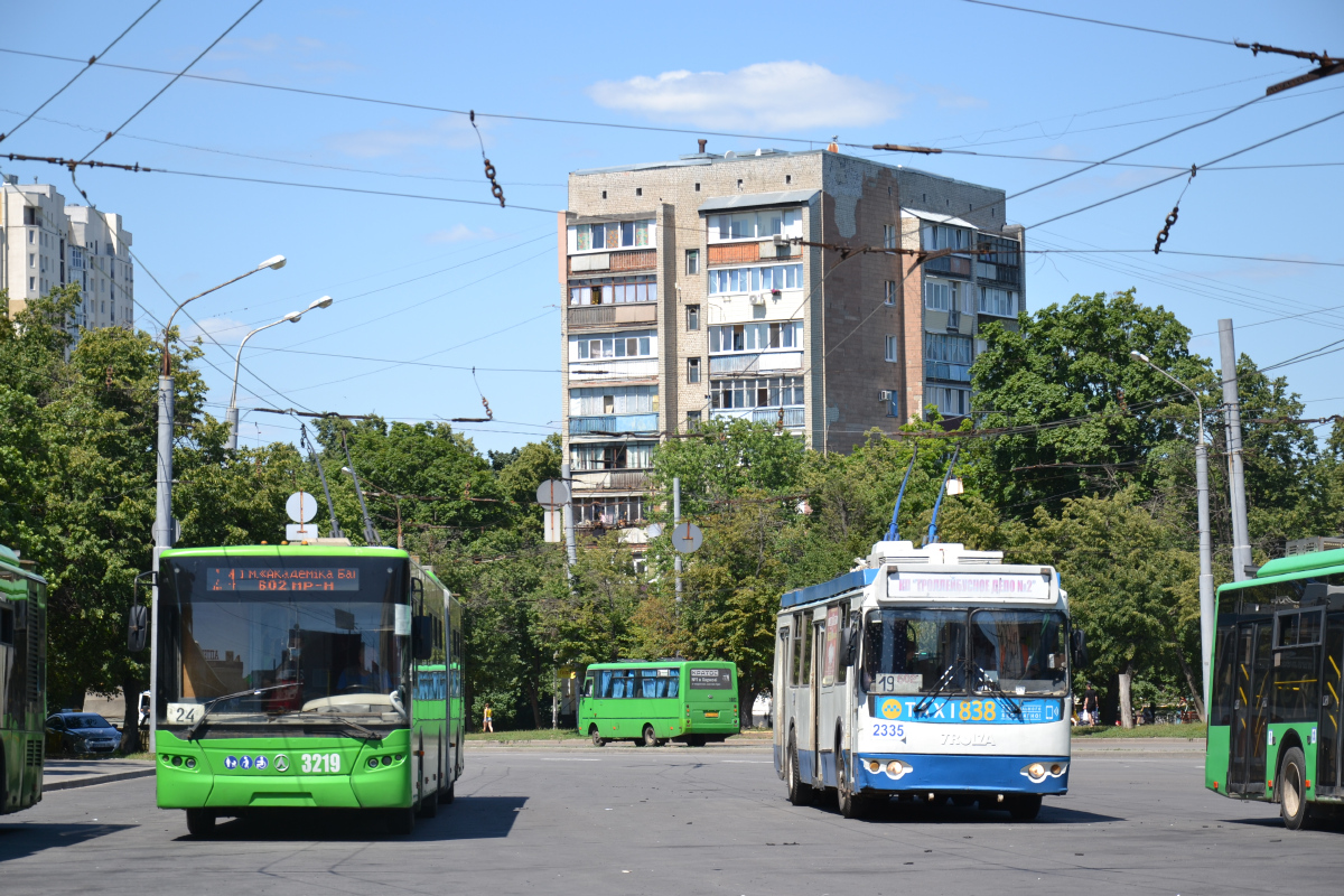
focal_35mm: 99
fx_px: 3696
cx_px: 672
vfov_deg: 13.8
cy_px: 448
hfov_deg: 20.6
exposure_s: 1/320
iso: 100
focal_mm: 66
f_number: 5.3
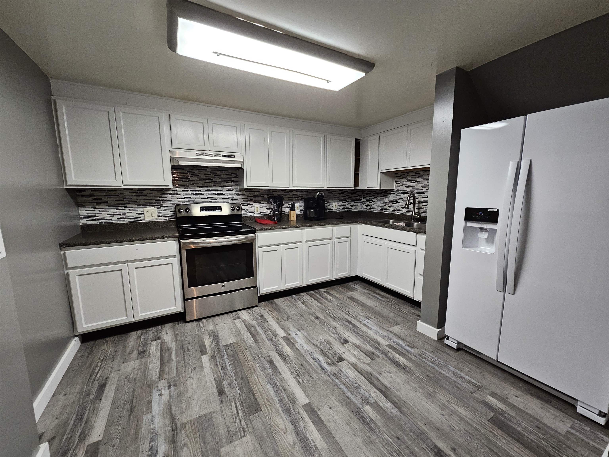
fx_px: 229
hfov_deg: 106.2
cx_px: 304
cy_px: 228
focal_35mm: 13
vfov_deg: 89.9
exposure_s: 1/42.7
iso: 400
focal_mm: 2.2
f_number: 2.2
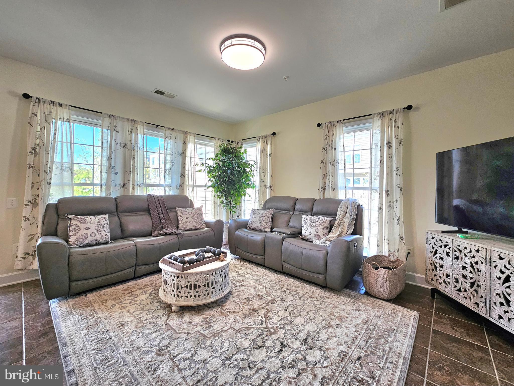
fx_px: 193
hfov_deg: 106.2
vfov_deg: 89.9
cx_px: 257
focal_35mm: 13
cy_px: 193
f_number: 2.2
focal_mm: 2.2
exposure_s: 1/120
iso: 80
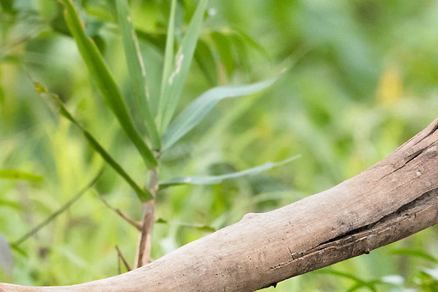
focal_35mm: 1882
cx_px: -381
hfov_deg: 1.1
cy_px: 19
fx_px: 22896
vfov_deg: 0.7
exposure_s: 1/2500
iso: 1600
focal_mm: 400
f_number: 6.3
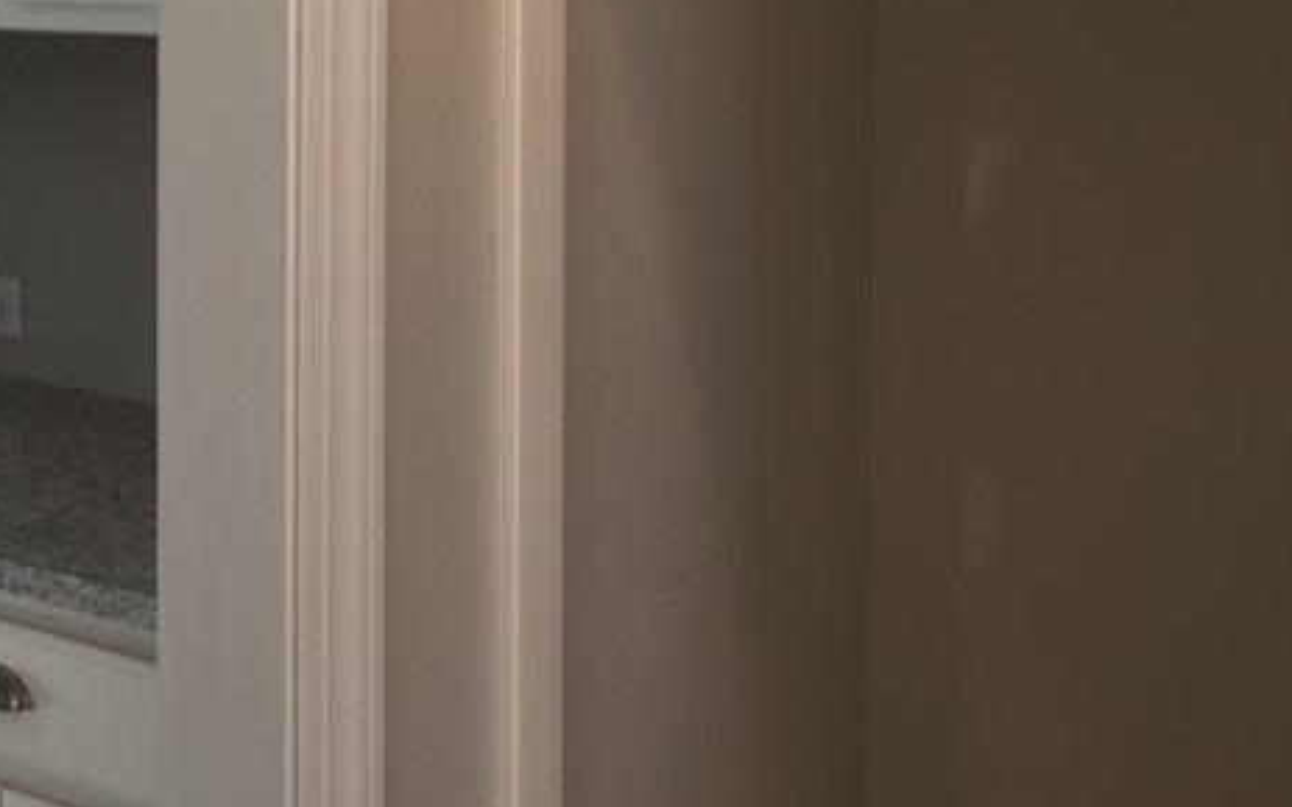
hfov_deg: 28.7
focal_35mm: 68
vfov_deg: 18.8
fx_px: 2393
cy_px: 75
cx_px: 75
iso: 32
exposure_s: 1/40
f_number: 2.2
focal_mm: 4.15
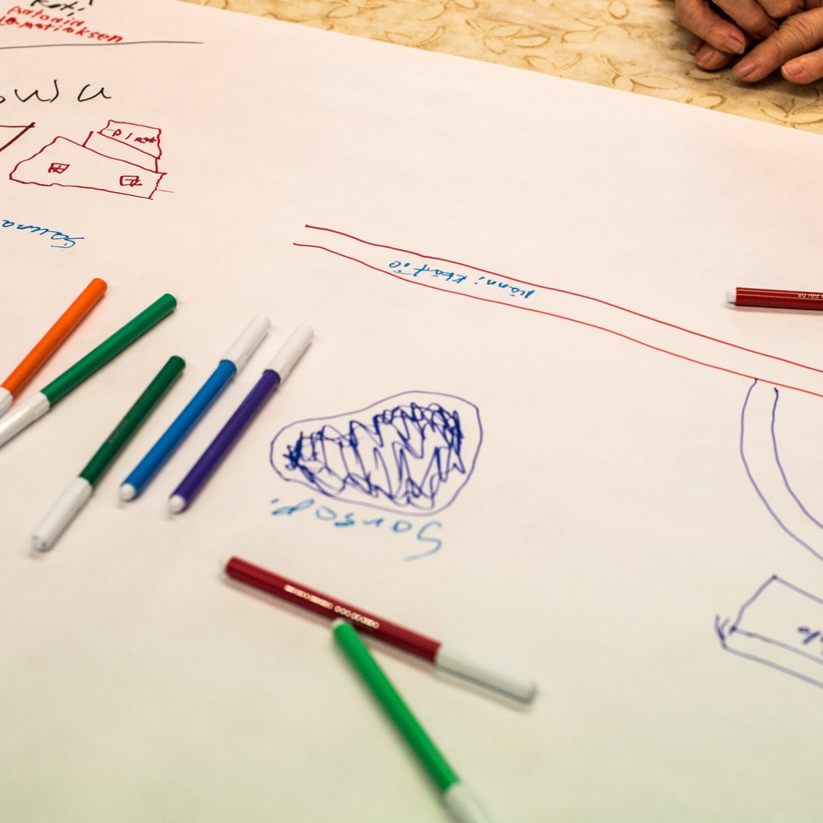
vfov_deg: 20.9
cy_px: 392
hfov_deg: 20.9
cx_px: 457
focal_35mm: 83
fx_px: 2233
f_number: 4
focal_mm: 50
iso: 500
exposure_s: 1/500
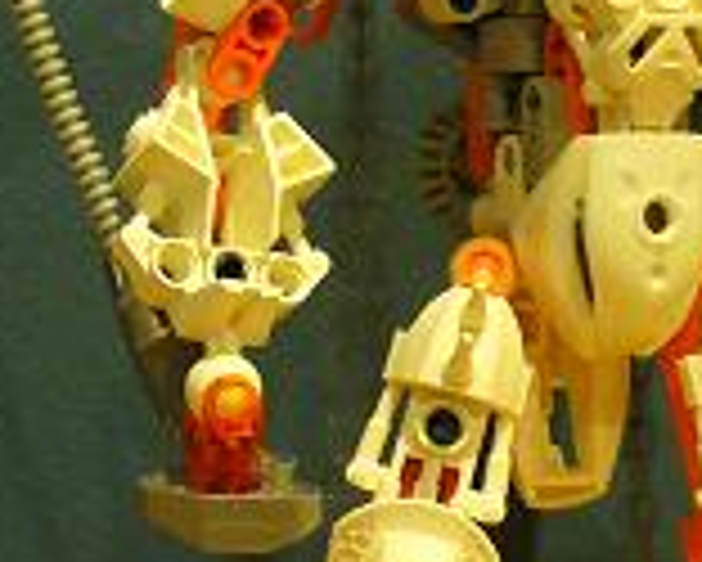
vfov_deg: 10.4
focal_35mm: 148
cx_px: 544
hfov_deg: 13.0
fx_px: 3077
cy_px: 301
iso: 200
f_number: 2.8
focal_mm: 6.1
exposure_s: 1/5
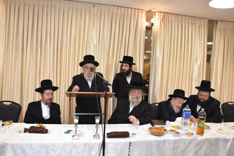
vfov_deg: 43.6
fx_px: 195
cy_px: 78
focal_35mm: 30
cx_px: 117
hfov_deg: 61.9
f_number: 5.6
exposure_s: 1/125
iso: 1000
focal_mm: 20
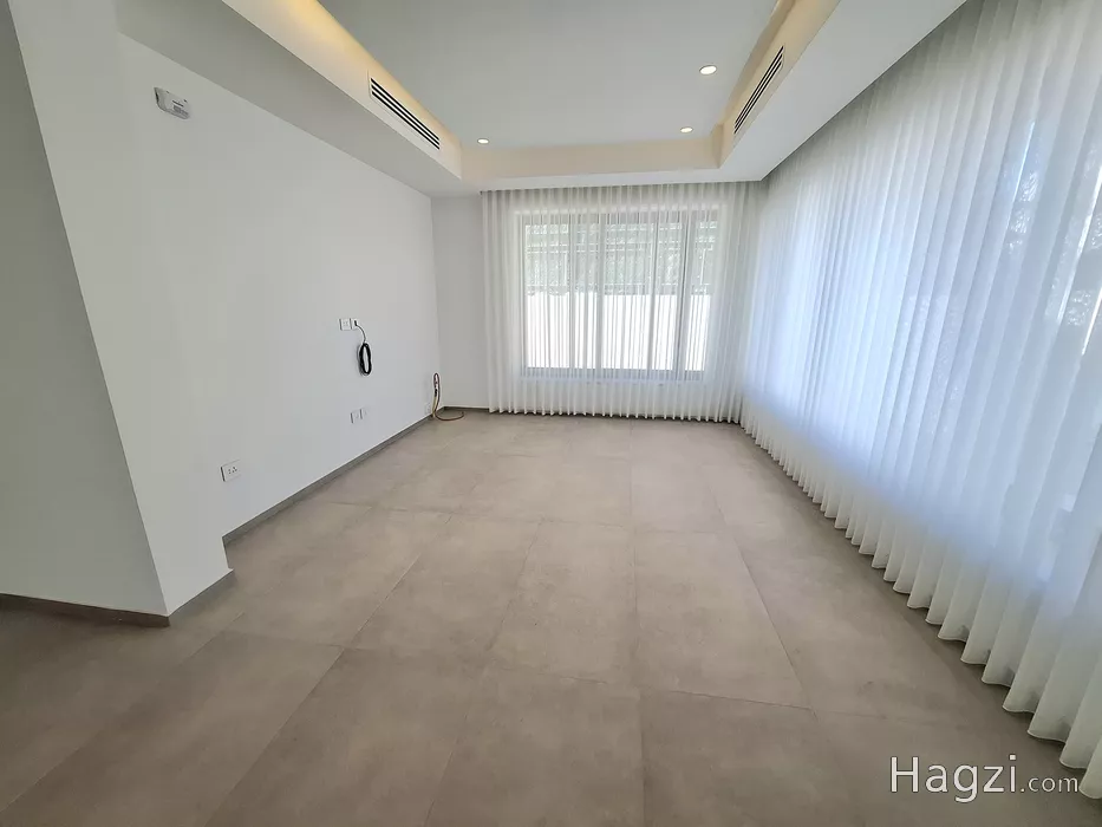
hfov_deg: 106.2
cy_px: 414
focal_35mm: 13
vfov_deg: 89.9
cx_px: 551
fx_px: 414
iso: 40
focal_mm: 1.74
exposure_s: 1/111
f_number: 2.2
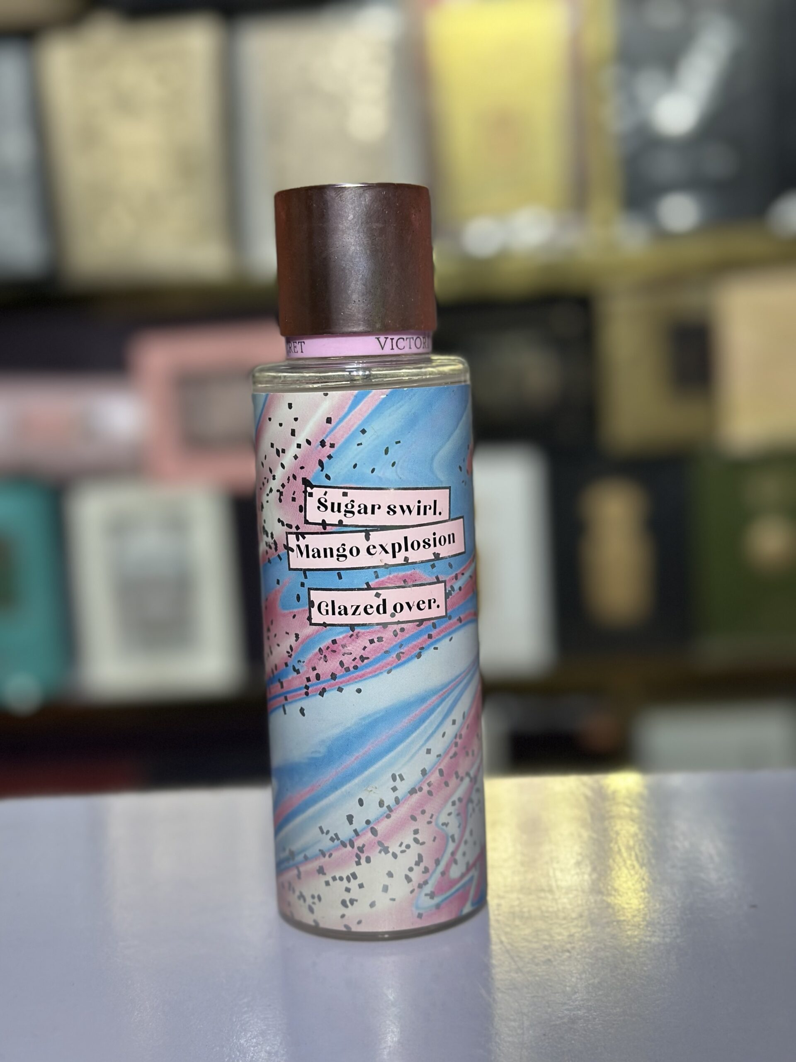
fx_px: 1472
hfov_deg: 30.3
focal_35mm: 48
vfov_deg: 39.7
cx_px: 398
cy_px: 531
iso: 80
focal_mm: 6.86
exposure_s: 1/287
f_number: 1.78
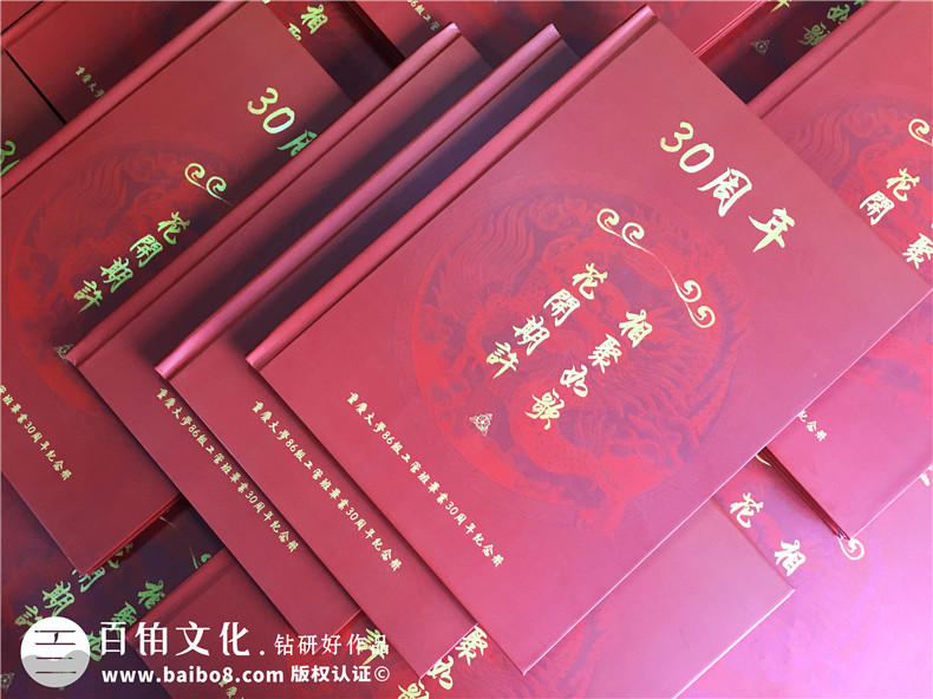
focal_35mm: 29
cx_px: 466
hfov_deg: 61.7
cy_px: 350
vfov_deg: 48.2
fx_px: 781
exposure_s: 1/33
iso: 125
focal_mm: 4.15
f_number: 2.2
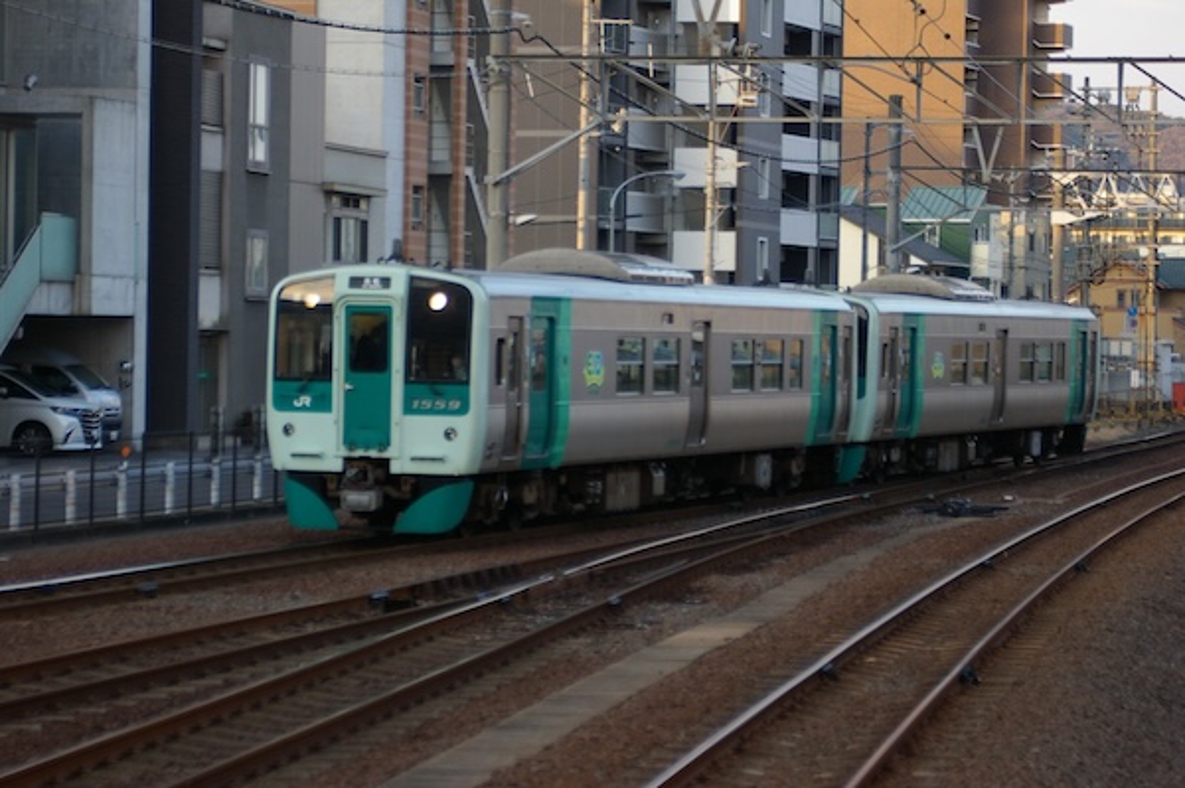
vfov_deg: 11.4
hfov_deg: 17.1
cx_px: 592
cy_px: 394
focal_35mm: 120
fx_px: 3947
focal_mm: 80
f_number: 5.6
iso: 400
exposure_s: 1/125
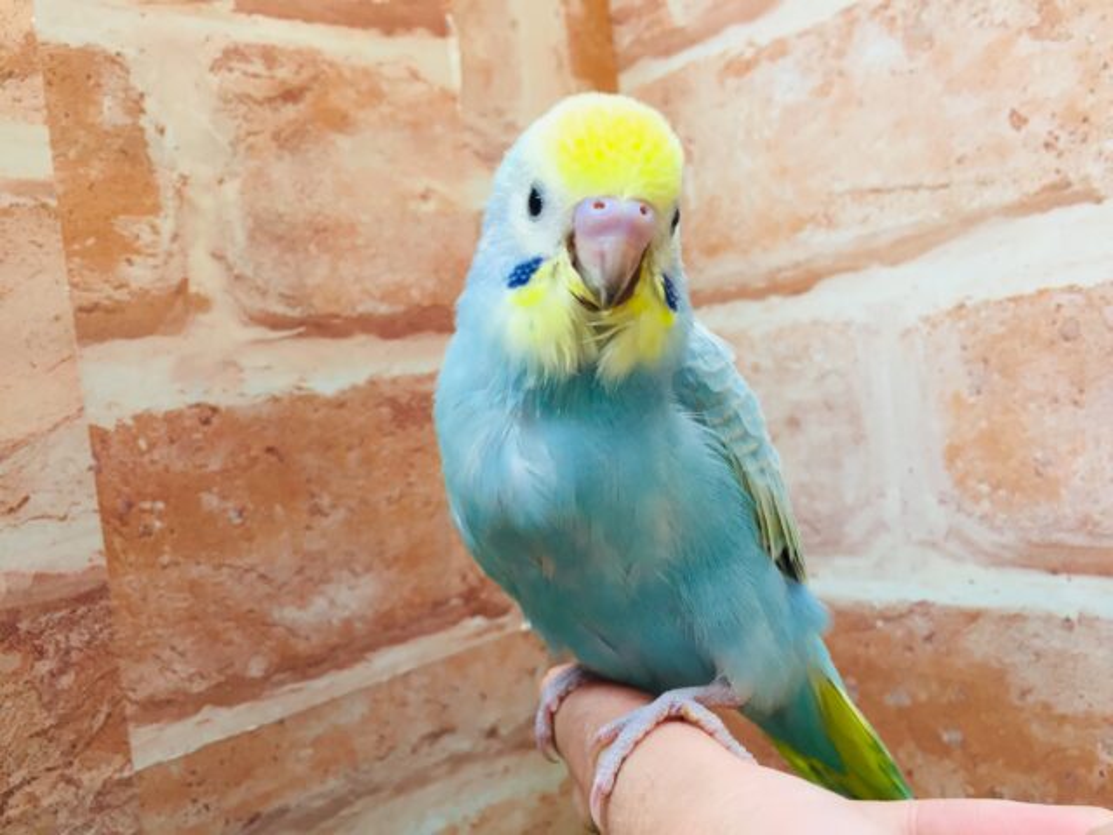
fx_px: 932
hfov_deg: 61.7
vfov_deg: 48.2
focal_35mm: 29
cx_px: 556
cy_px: 418
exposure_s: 1/30
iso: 64
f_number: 2.2
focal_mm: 4.15
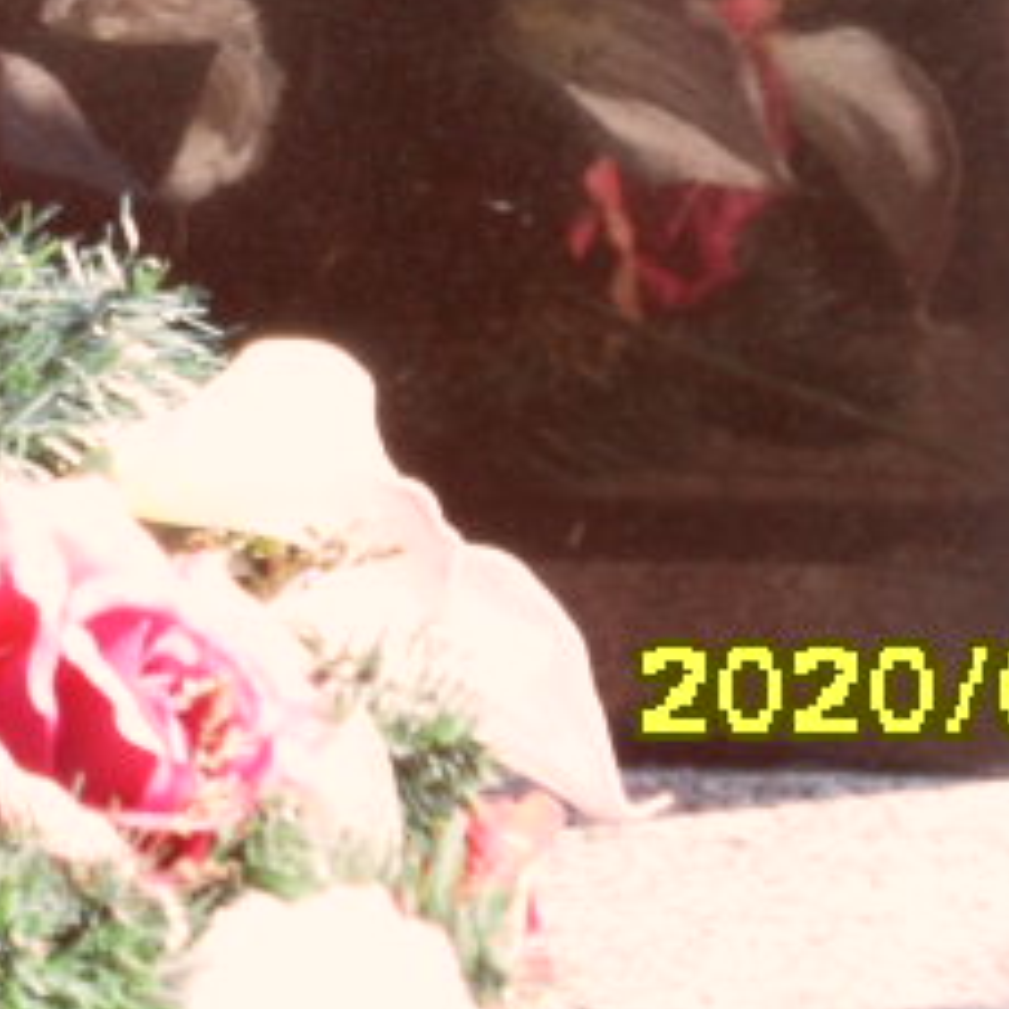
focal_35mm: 320
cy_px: -696
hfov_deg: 5.4
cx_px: -737
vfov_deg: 5.4
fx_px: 10553
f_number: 4.2
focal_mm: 13.2
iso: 100
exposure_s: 1/125
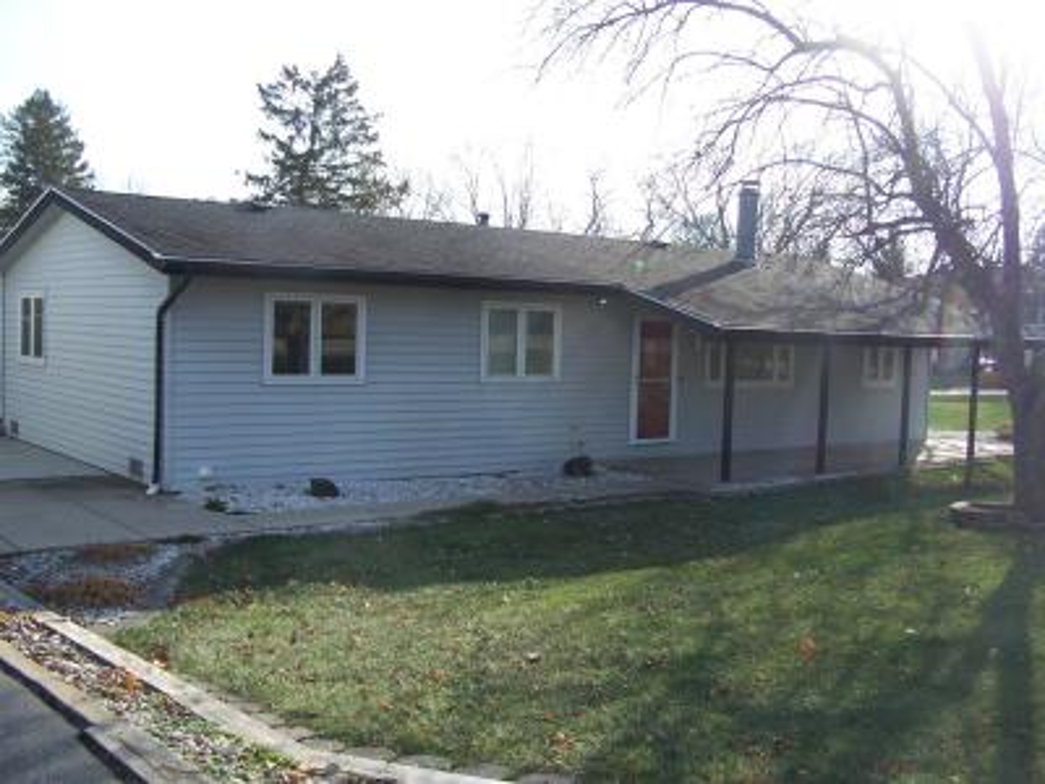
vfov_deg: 37.7
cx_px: 522
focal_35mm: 38
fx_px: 1147
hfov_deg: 49.0
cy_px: 392
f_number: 2.8
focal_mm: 6.3
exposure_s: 1/500
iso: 80
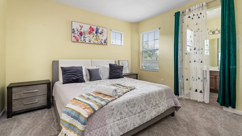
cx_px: 120
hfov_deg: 98.2
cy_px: 67
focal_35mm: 16
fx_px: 105
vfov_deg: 66.0
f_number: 8
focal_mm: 15.3
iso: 640
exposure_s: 2.5
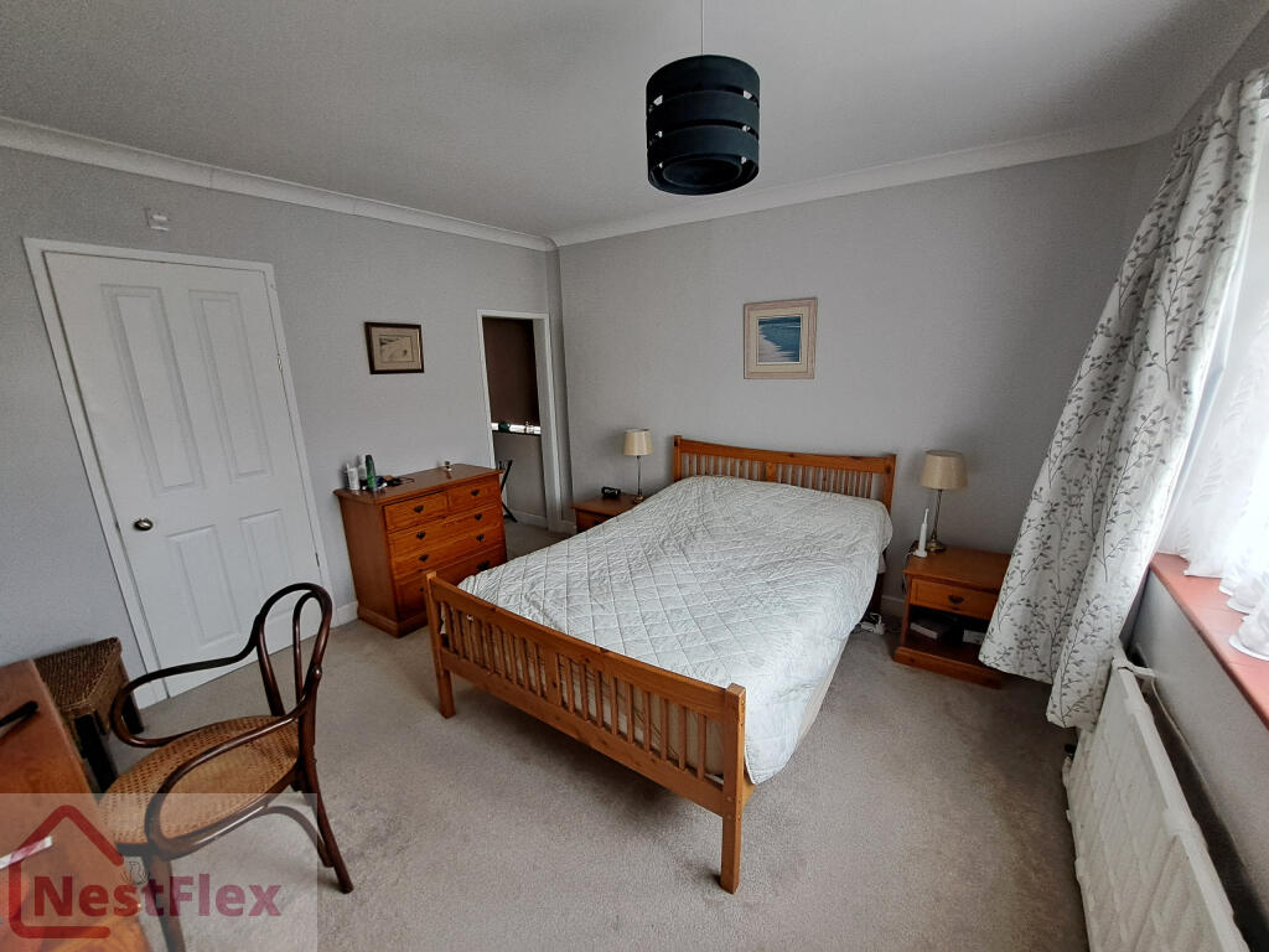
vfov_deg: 89.9
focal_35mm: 13
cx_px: 634
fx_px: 477
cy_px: 476
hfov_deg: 106.2
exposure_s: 1/50
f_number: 2.2
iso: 100
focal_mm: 1.74
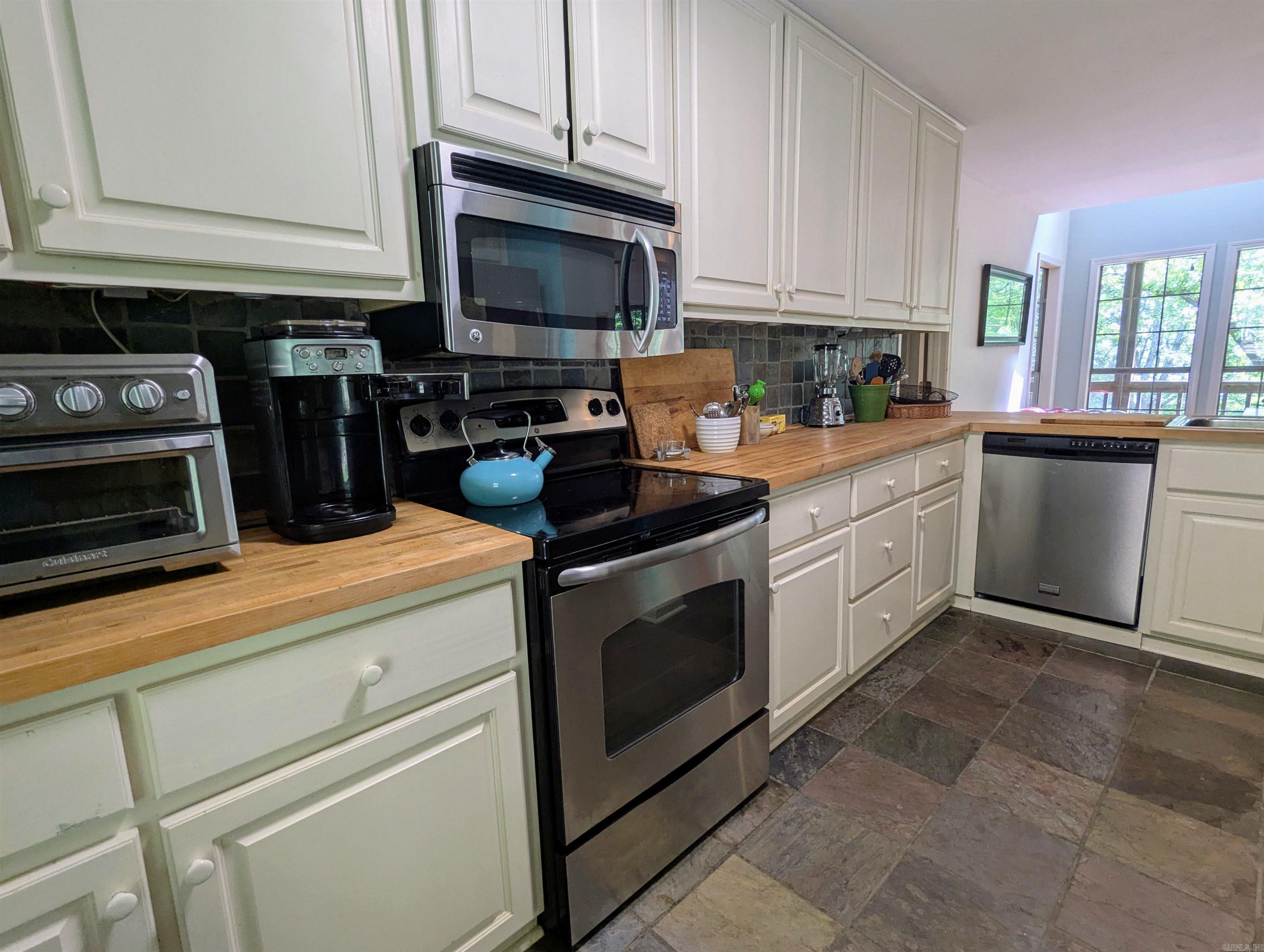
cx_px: 632
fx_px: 585
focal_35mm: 16
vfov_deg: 78.2
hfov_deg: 94.4
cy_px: 476
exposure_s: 1/57.1
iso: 84
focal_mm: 2.35
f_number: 2.2
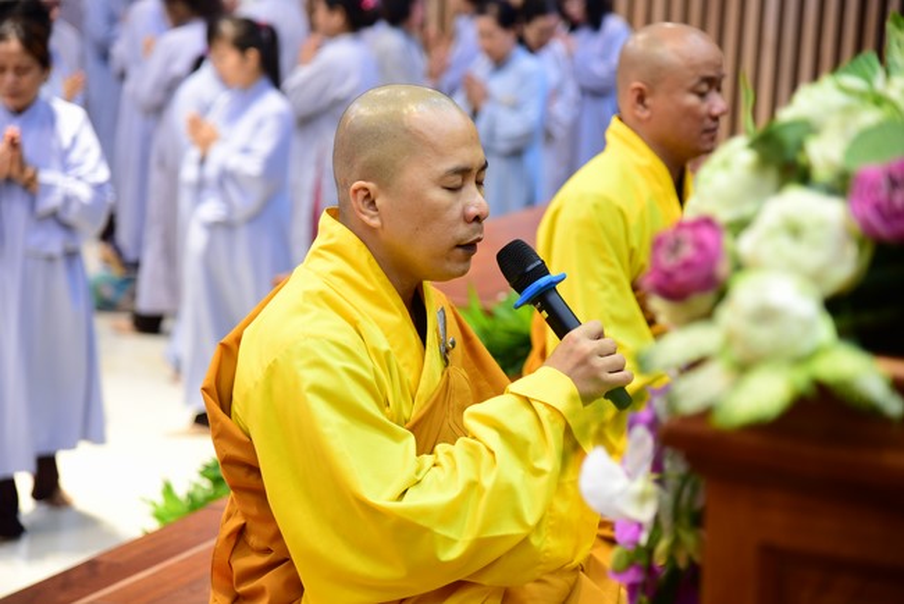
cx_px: 452
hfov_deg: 21.4
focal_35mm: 95
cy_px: 302
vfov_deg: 14.4
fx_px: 2386
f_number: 4
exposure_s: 1/25
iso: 1000
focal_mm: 95
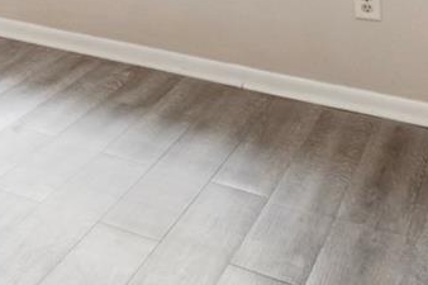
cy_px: -236
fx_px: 844
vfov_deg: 16.1
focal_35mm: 71
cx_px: -257
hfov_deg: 22.1
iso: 320
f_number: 16
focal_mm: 10
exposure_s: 1.3
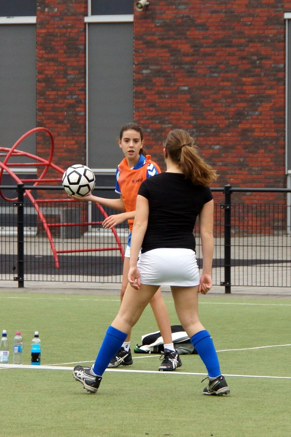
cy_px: 218
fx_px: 1820
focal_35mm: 150
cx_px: 146
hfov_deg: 9.1
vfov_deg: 13.7
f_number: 6.3
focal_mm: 100
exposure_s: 1/800
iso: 400
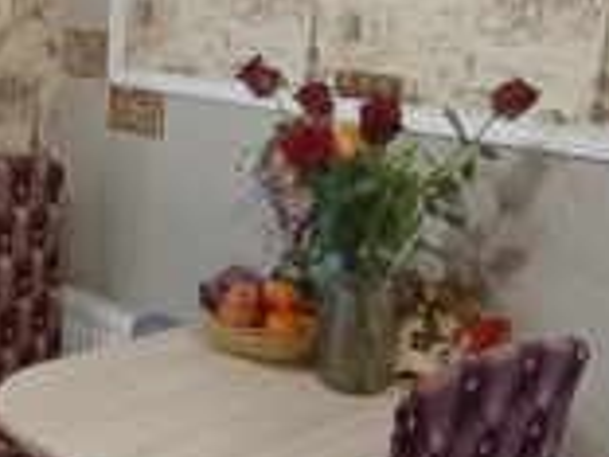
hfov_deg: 26.9
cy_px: 180
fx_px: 1126
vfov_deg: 22.9
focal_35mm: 64
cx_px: -113
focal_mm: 1.66
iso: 846
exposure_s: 1/50
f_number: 2.2
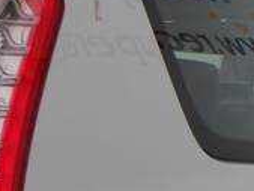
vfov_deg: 20.8
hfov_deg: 27.3
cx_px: 15
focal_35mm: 68
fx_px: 499
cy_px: 202
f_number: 7.7
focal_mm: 4.3
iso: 100
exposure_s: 1/60
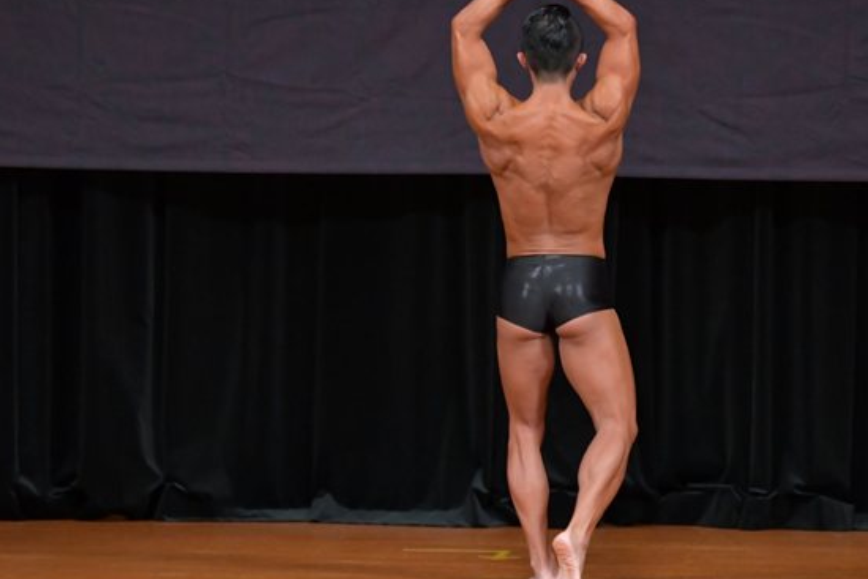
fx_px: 8151
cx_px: 572
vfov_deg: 4.1
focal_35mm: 338
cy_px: 245
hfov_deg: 6.1
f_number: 5.6
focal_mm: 160
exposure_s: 1/400
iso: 4000
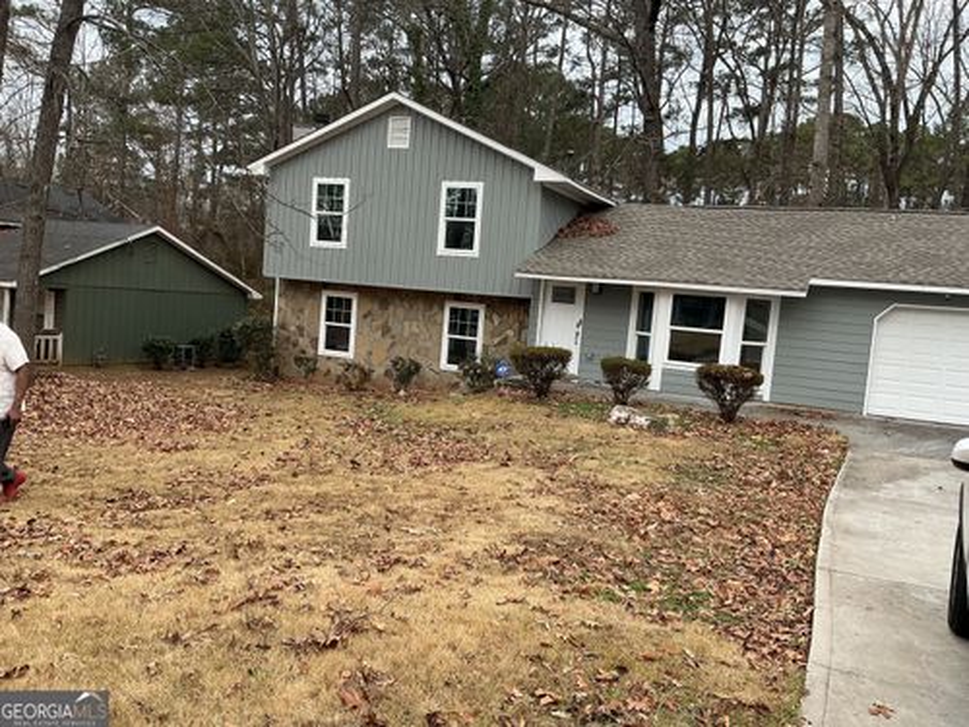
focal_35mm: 29
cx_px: 484
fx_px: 812
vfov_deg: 48.2
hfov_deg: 61.7
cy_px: 364
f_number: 1.8
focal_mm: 3
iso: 25
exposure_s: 1/403
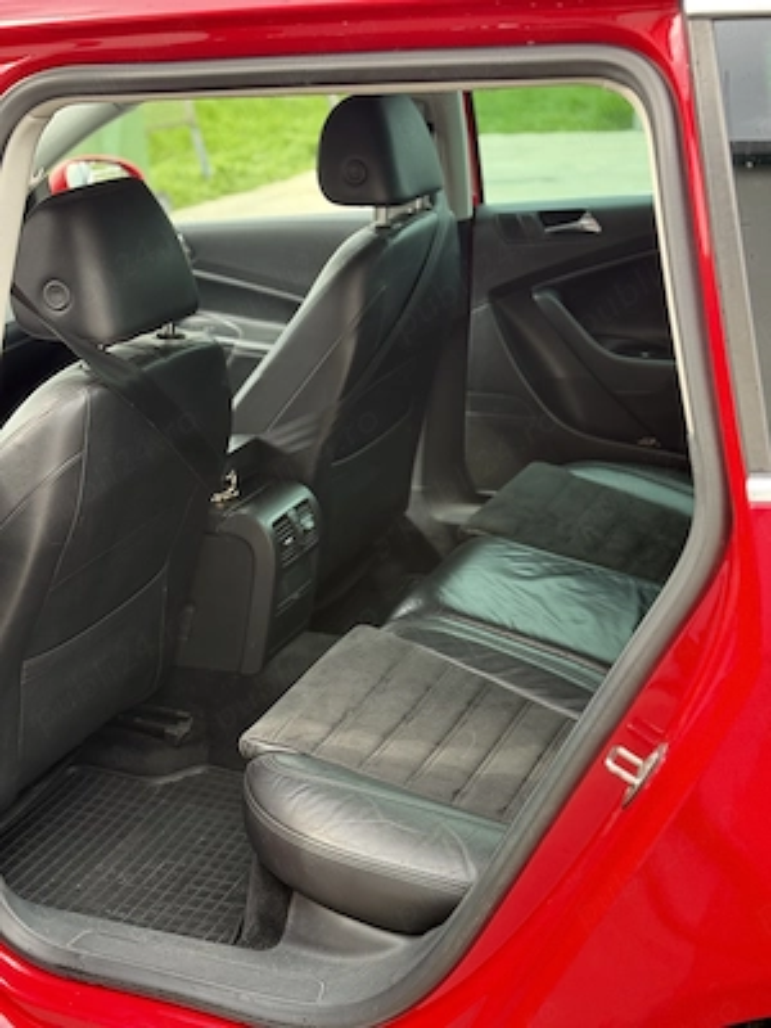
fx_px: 1425
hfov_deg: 30.3
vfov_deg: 39.7
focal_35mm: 48
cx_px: 386
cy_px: 514
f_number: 1.78
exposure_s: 1/110
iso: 100
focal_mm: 6.76
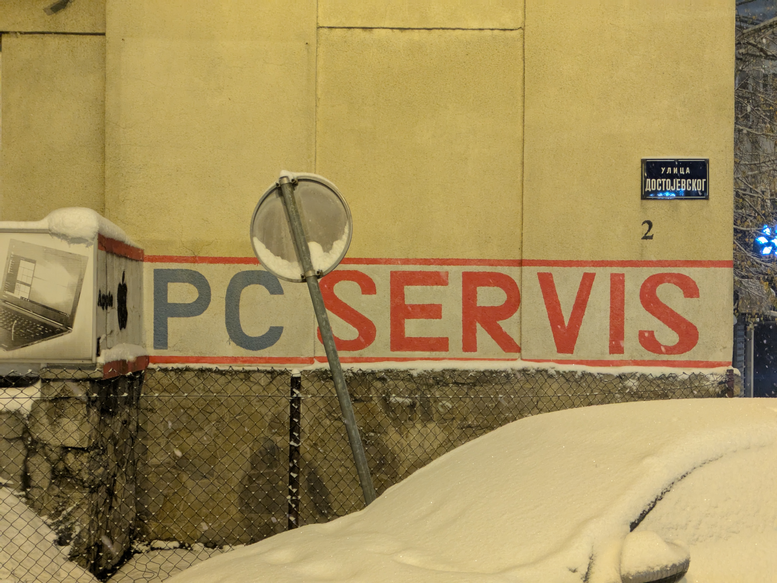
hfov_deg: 37.5
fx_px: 1145
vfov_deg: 28.6
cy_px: 292
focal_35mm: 51
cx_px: 388
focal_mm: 5.43
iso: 1136
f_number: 1.89
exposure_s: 1/100
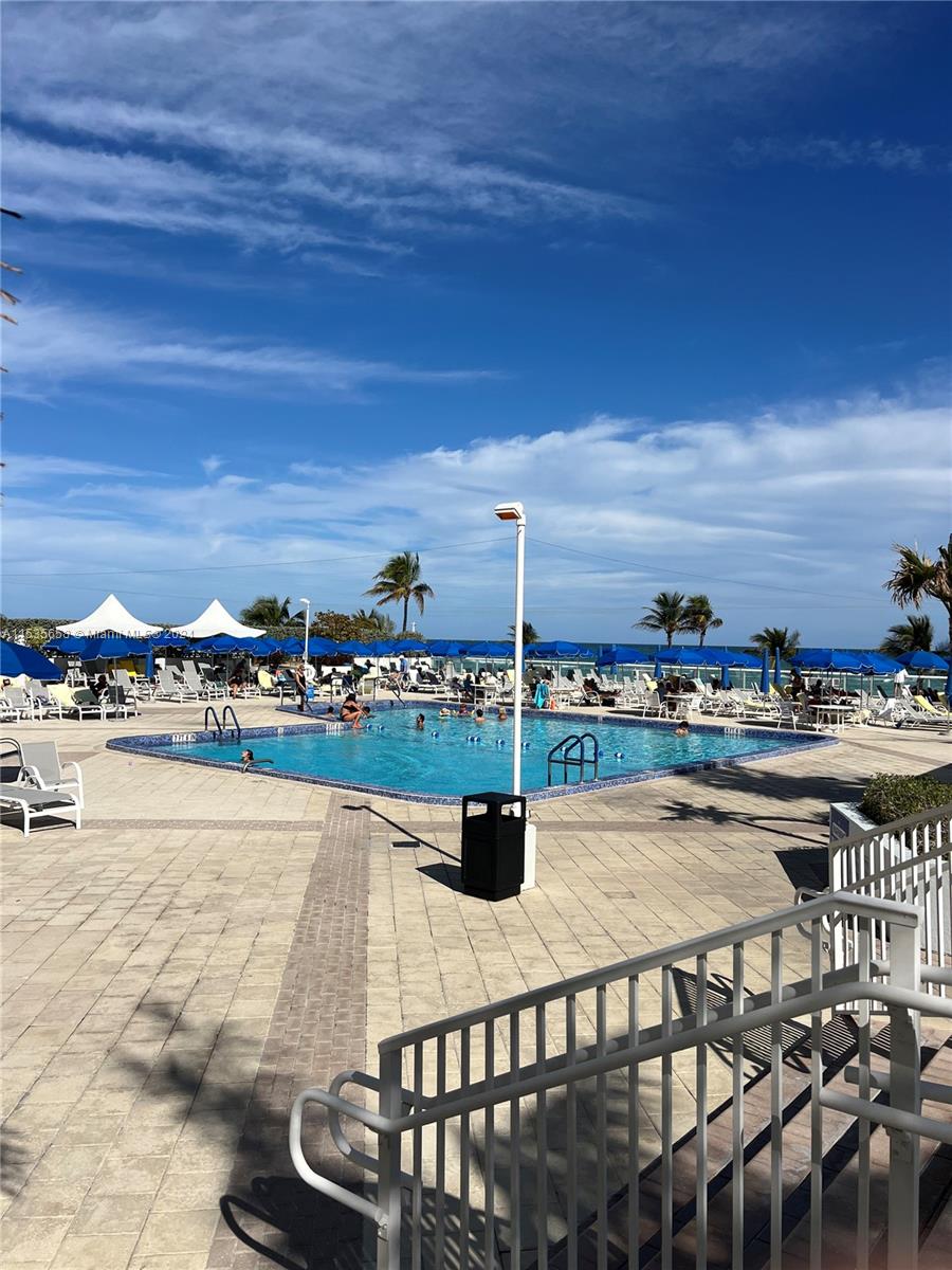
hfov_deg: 53.1
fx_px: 953
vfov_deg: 67.3
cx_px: 476
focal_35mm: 26
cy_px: 635
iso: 50
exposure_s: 1/9434
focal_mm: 5.7
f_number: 1.5
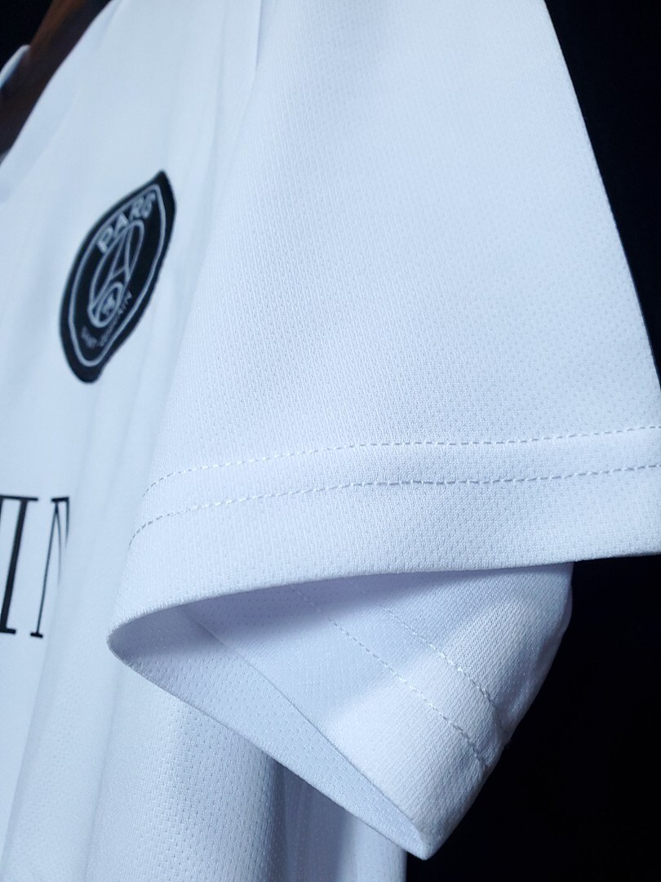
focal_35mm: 26
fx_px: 662
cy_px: 441
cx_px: 330
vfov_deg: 67.3
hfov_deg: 53.1
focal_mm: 4.3
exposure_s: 1/15
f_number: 2.4
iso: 200
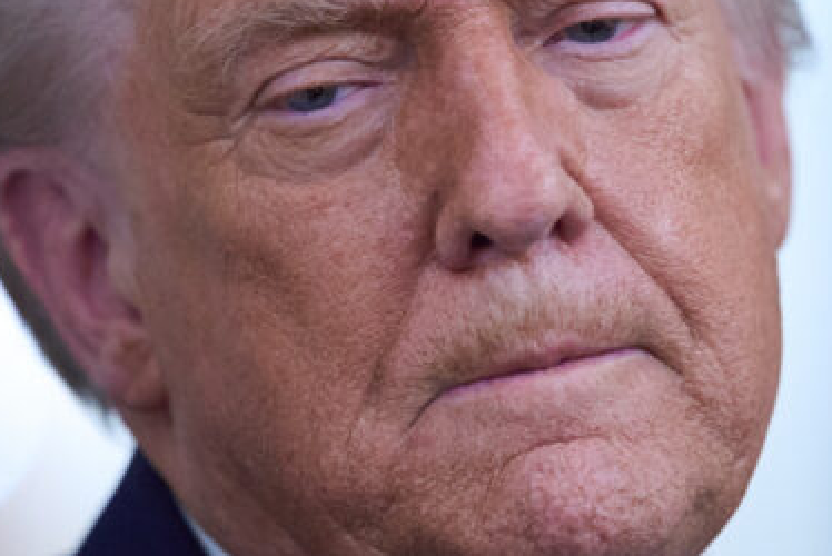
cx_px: 507
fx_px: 10685
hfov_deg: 4.5
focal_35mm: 462
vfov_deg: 3.0
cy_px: 225
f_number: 2
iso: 4000
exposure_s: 1/200
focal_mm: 150
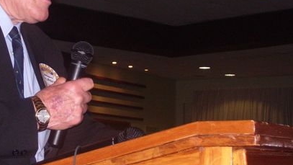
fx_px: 932
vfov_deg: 10.1
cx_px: 76
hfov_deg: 17.8
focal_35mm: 120
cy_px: 84
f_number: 4
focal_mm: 11.6
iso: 200
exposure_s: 1/90
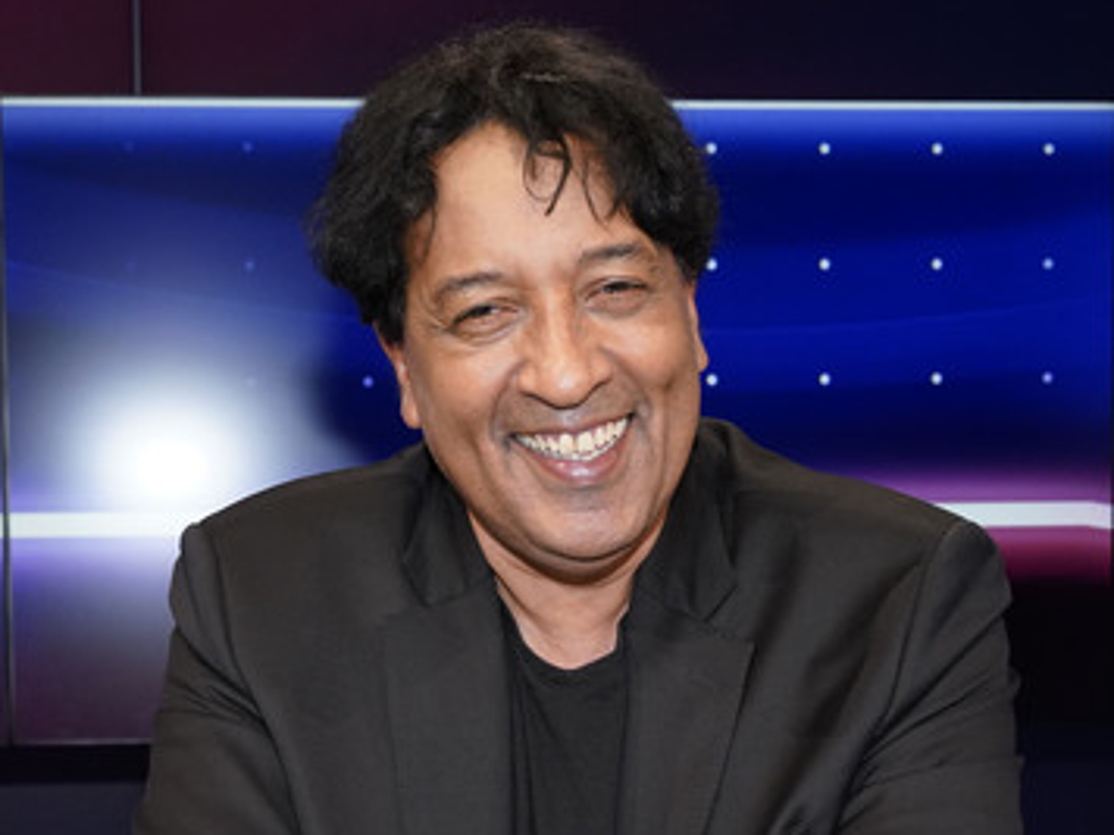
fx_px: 1448
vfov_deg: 32.2
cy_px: 432
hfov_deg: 42.1
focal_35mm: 45
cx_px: 568
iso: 2000
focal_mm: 37
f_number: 5.6
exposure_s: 1/125
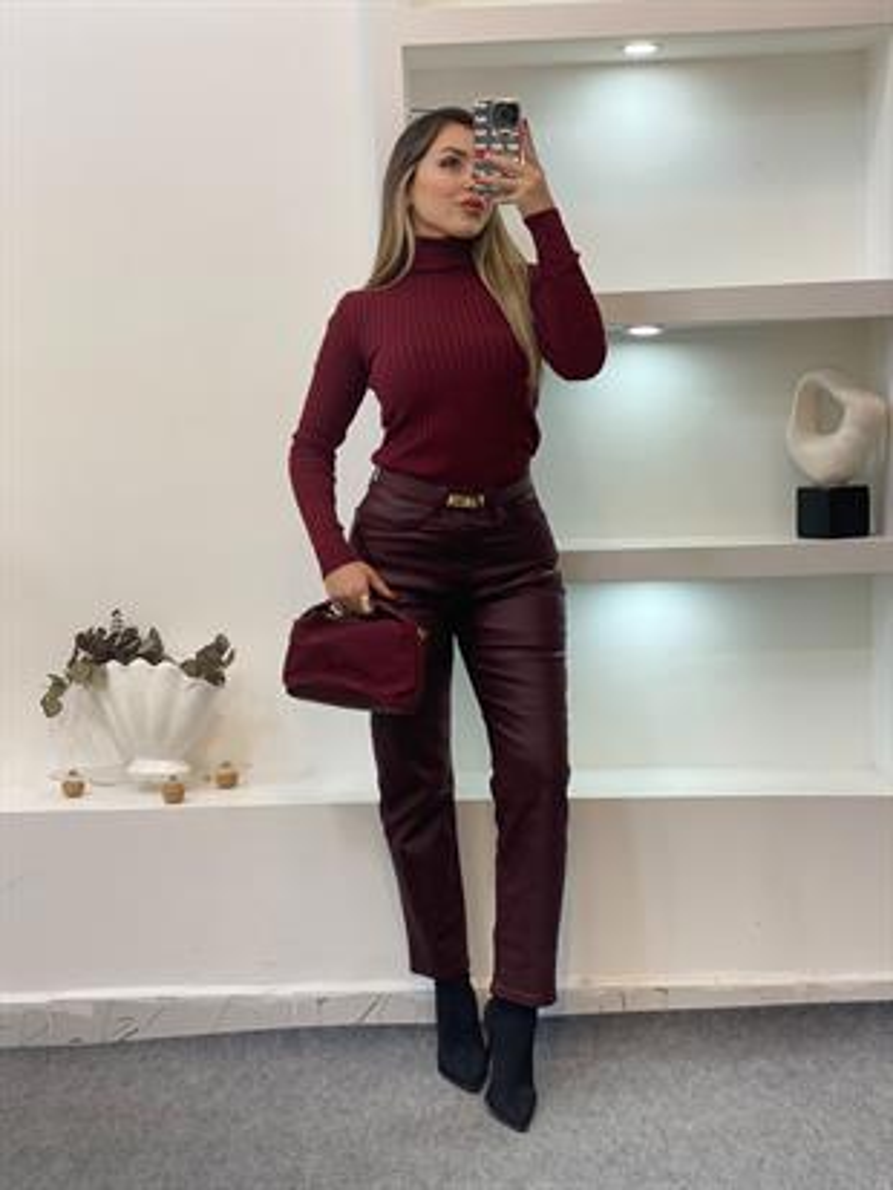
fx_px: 1788
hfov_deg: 28.0
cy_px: 595
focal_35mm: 52
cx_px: 446
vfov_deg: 36.8
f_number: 2
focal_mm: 6
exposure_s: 1/100
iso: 80
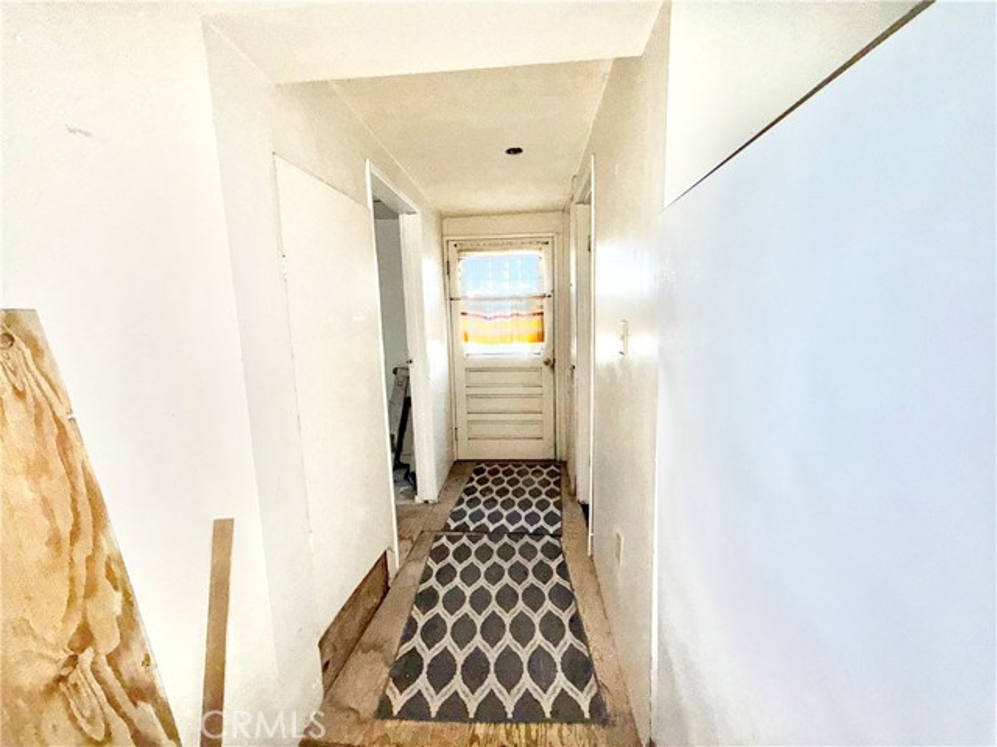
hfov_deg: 102.1
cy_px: 374
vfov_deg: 85.7
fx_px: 403
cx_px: 498
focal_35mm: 14
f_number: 2.2
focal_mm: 2.22
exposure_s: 1/78
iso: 100
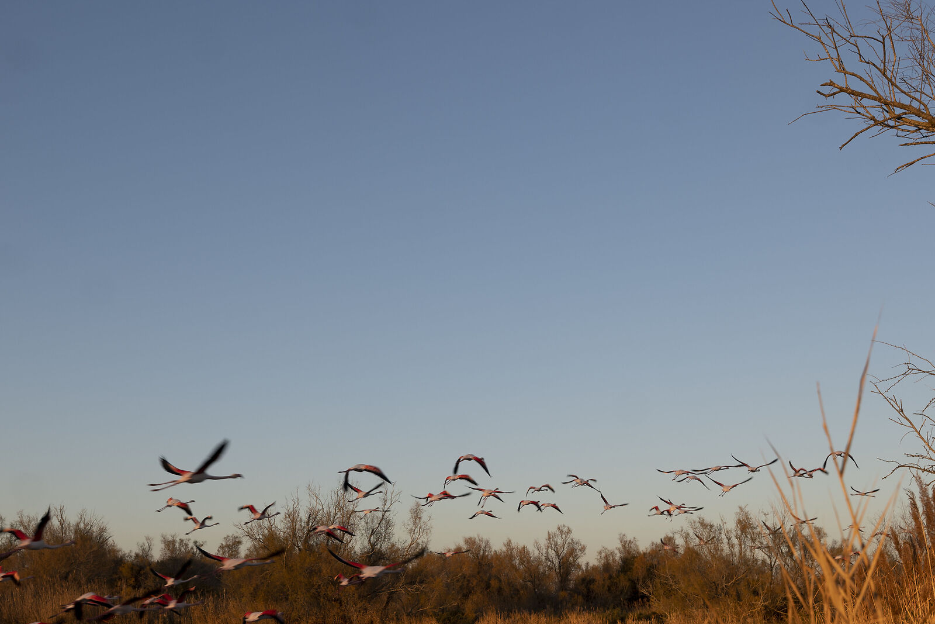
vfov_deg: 27.9
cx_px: 369
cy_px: 415
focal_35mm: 48
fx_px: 1247
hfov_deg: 40.9
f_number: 6.3
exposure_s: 1/160
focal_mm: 32
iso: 100
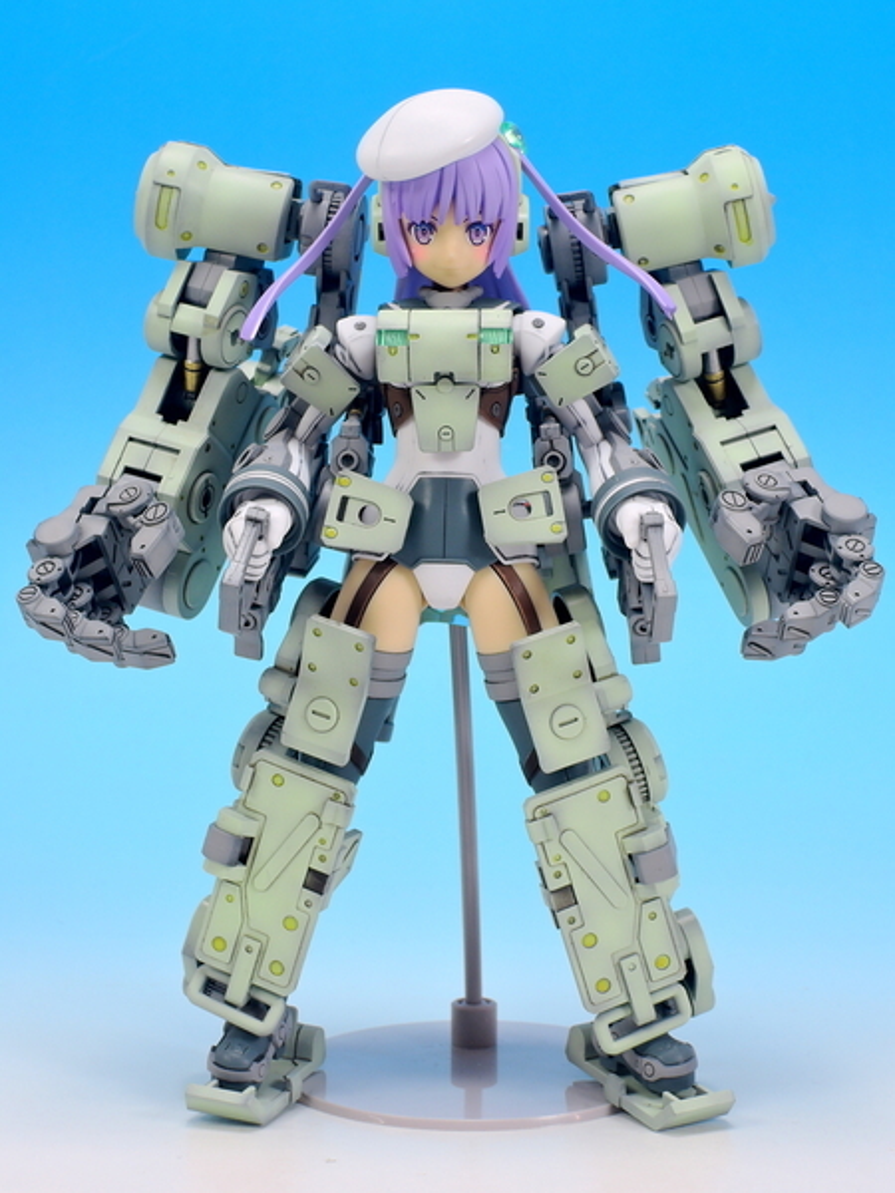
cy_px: 596
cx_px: 448
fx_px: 2586
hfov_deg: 19.6
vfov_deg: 26.0
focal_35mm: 75
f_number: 7.3
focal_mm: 16
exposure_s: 1
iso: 80
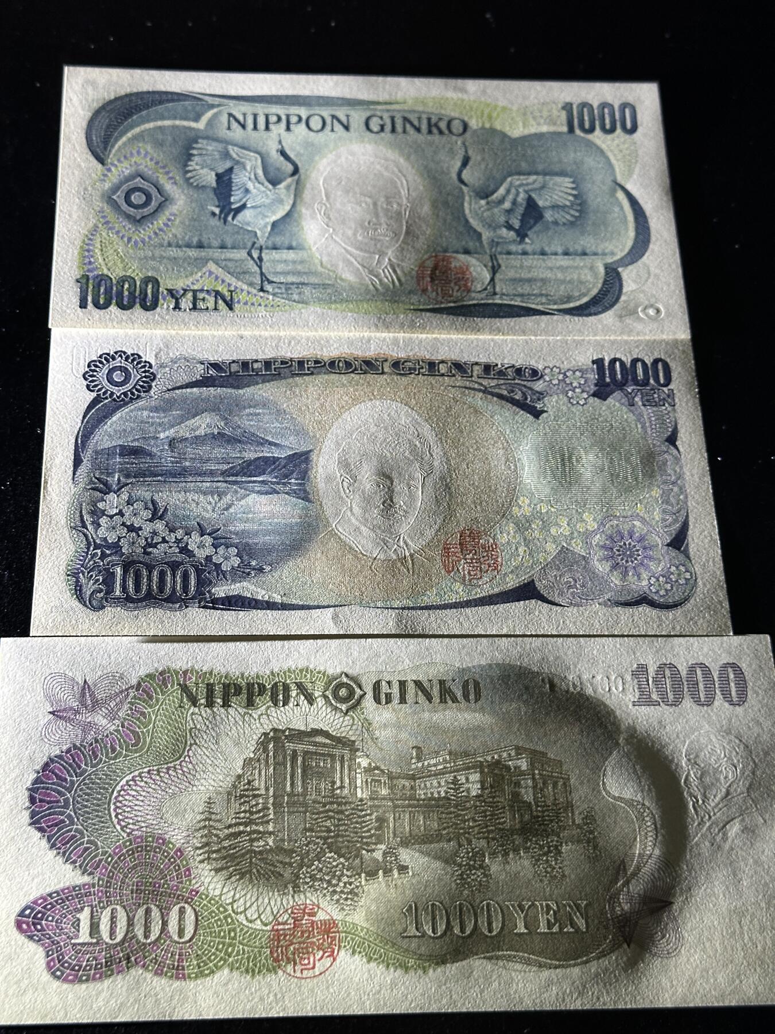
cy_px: 517
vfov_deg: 39.7
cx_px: 388
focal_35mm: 48
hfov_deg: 30.3
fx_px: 1433
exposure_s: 1/33
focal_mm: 6.86
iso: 320
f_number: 1.78
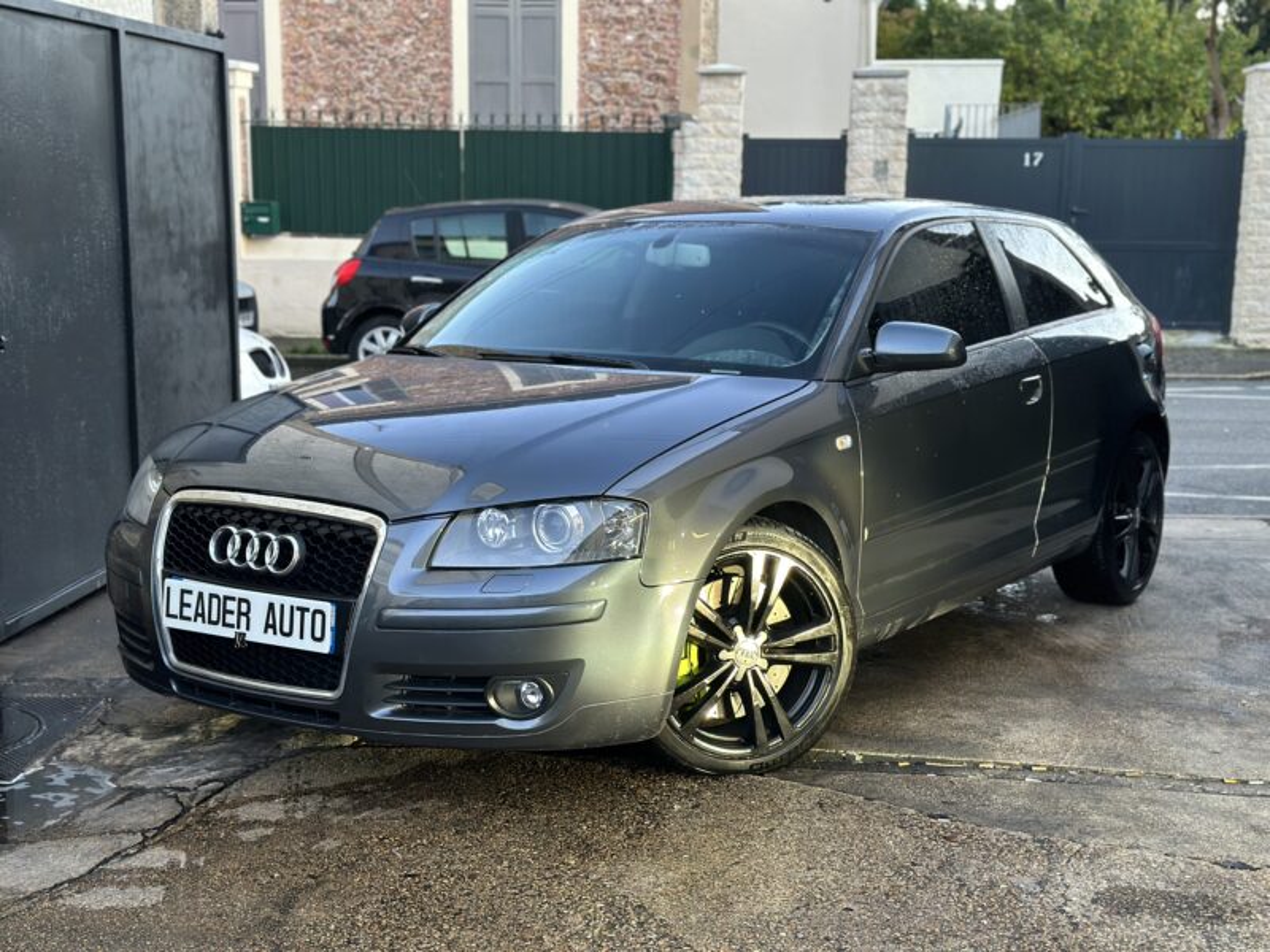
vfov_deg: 30.3
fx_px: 1761
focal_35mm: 48
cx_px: 635
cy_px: 476
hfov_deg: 39.7
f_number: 1.78
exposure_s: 1/50
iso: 250
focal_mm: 6.86
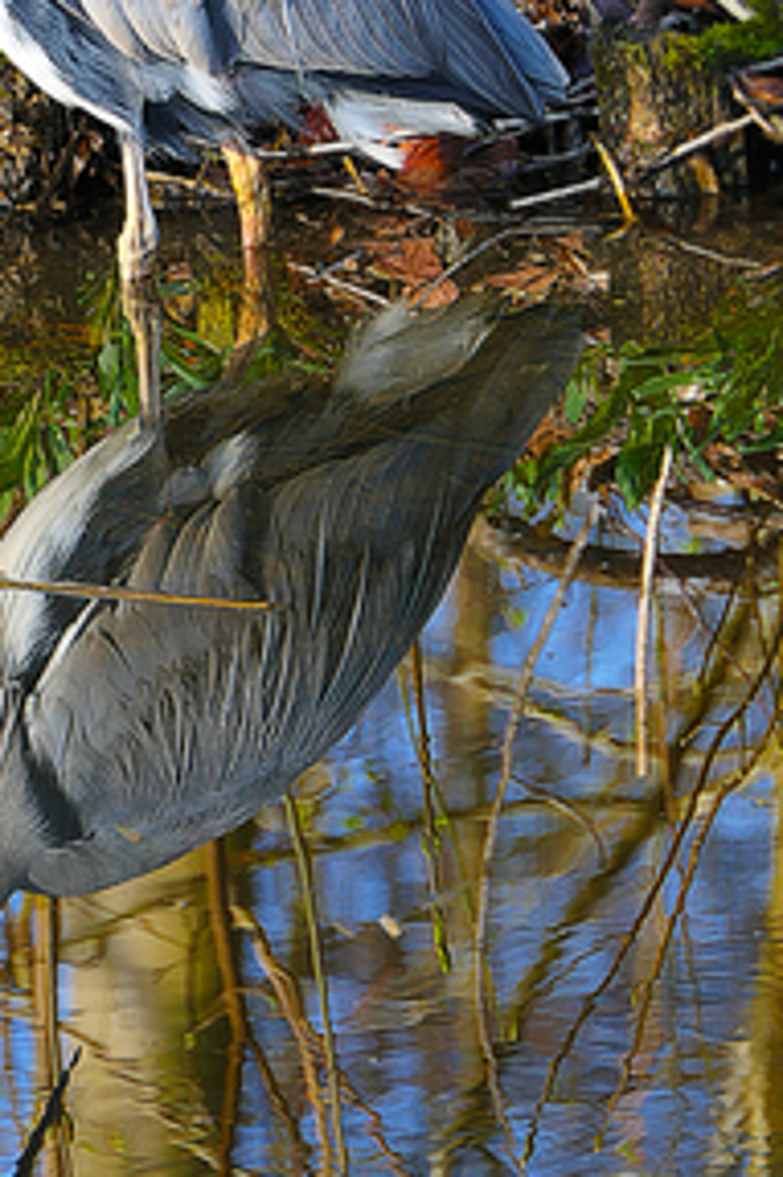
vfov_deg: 2.8
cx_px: 33
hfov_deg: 1.9
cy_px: 406
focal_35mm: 738
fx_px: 24104
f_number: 4.5
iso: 125
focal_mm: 112.3
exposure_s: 1/100
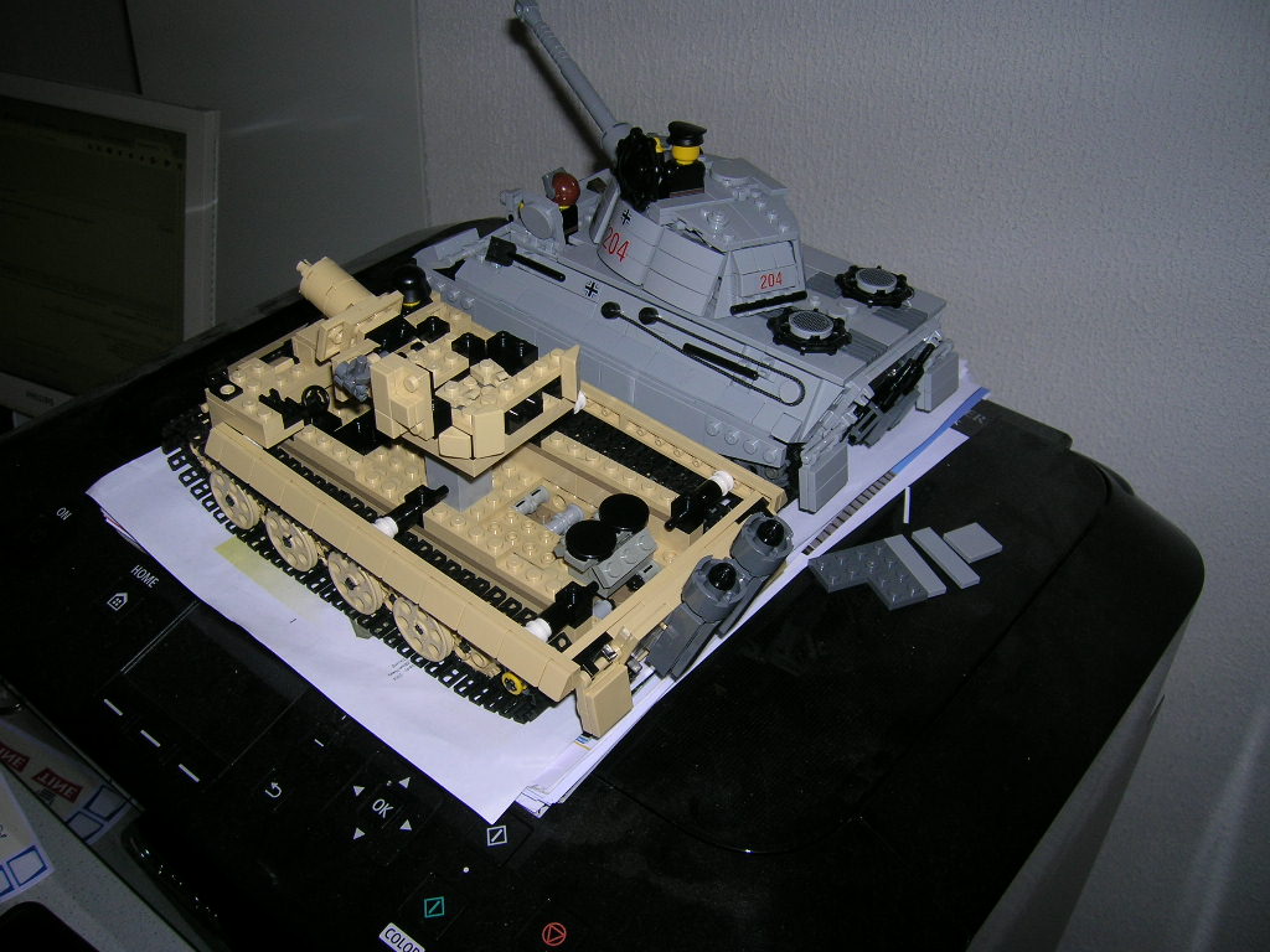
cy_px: 476
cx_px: 635
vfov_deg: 41.8
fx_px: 1247
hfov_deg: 54.0
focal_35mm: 34
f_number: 2.9
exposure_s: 1/60.1
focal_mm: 5.7
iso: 50
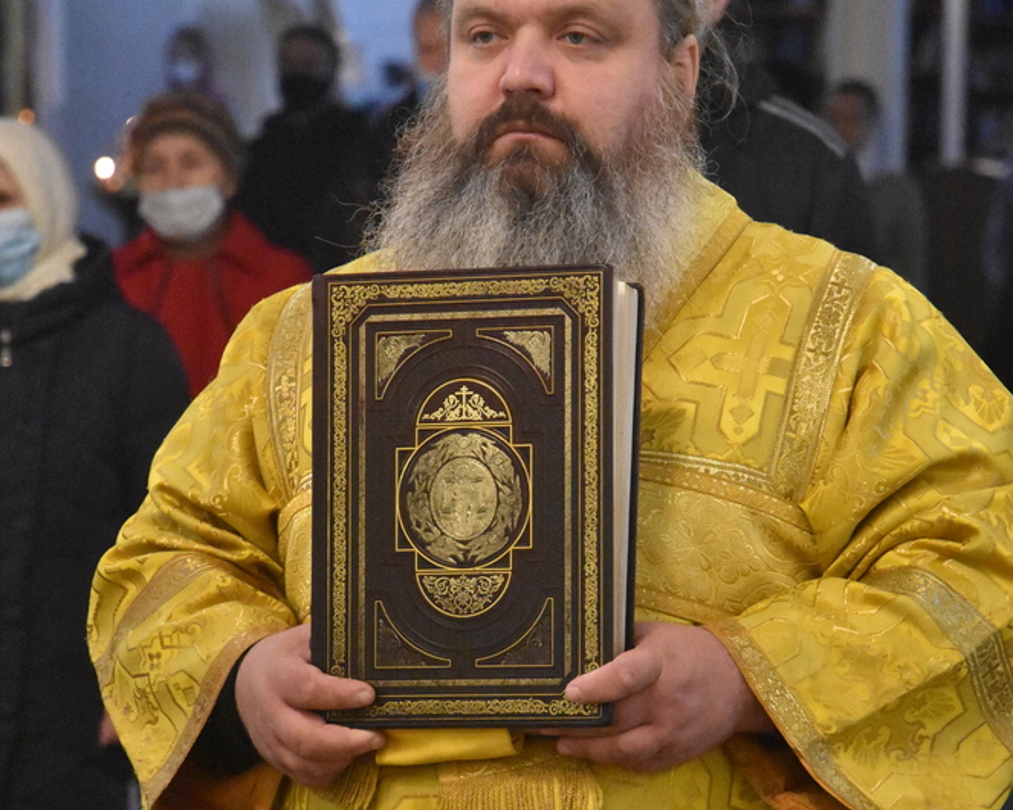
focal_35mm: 170
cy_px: 520
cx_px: 506
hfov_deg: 11.4
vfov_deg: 9.1
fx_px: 5095
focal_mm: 80
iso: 12800
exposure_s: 1/125
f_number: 4
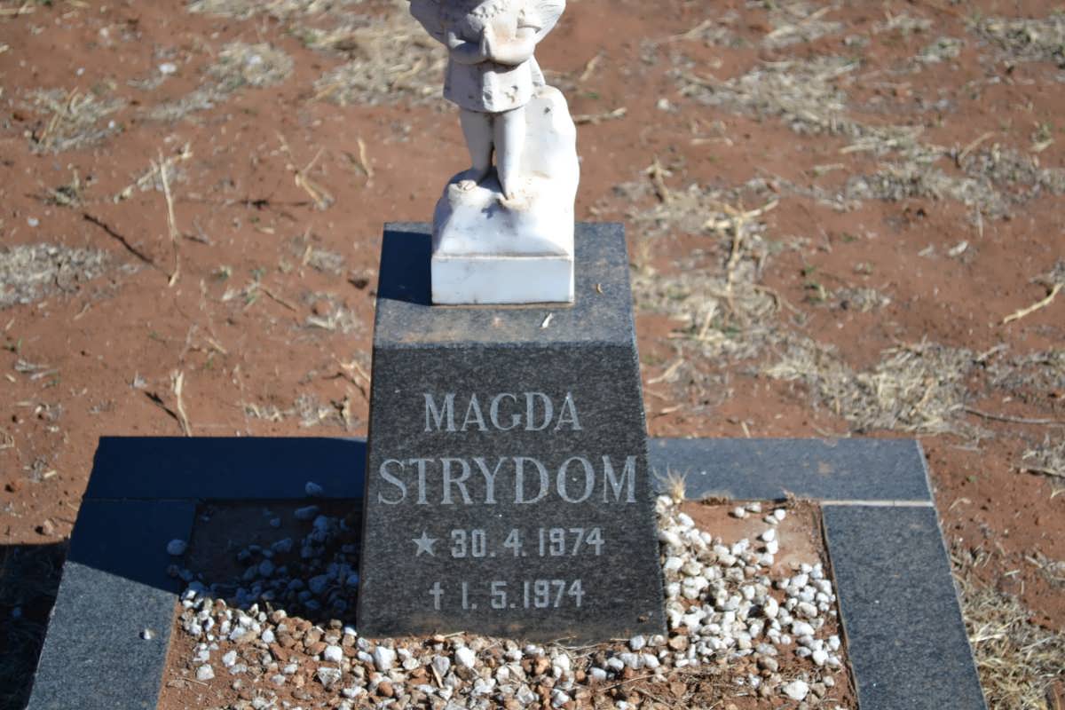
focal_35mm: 82
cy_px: 355
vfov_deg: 16.6
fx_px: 2440
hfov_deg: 24.6
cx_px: 532
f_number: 5.6
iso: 110
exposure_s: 1/125
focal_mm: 55
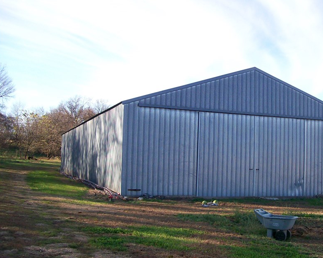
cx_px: 209
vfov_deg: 32.8
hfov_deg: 39.9
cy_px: 131
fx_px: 440
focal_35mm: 46
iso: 80
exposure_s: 1/510
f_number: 2.7
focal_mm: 6
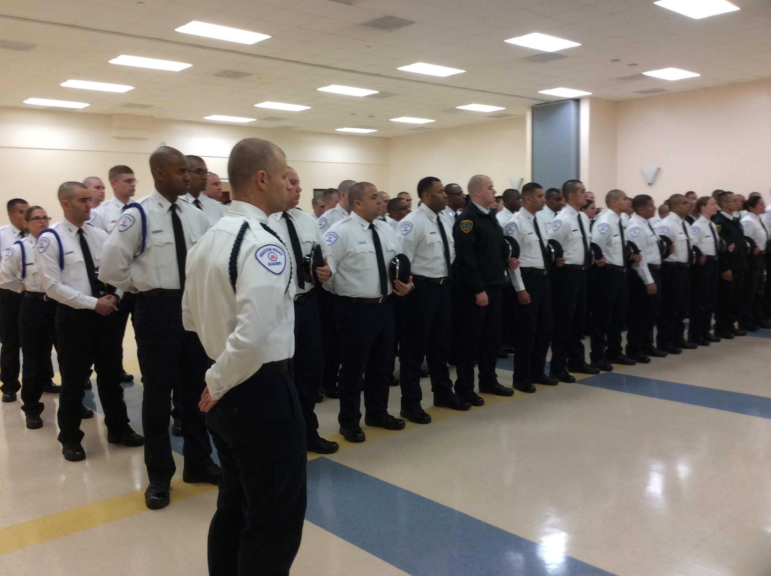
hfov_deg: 56.9
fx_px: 712
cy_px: 288
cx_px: 386
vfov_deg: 44.1
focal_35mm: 32
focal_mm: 3.3
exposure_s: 1/24
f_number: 2.4
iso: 80
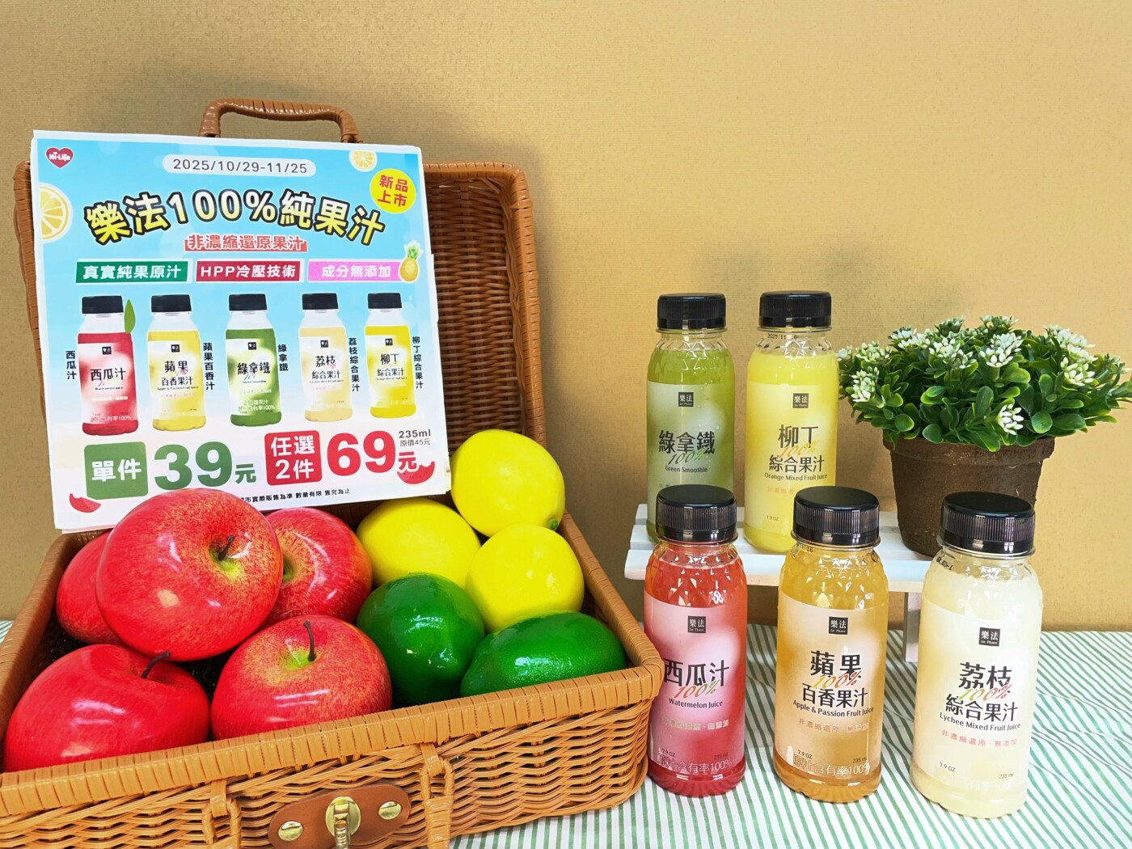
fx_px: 850
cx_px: 566
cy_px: 424
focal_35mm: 26
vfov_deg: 53.1
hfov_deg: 67.3
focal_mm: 4.2
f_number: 1.6
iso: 64
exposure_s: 1/120
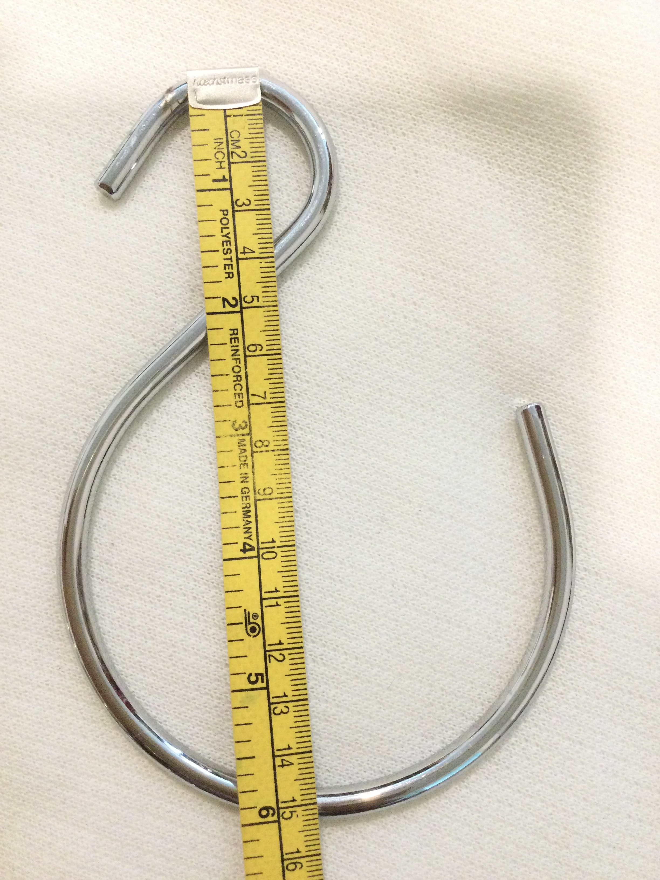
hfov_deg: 45.4
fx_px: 788
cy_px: 440
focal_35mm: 31
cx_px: 330
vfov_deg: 58.4
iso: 200
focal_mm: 3.3
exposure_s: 1/17
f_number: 2.4
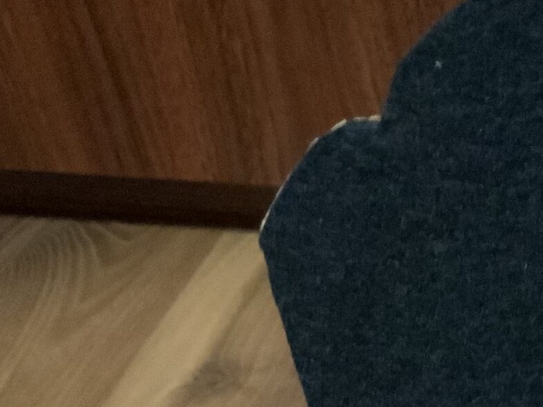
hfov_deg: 19.1
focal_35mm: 94
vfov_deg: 14.9
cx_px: 738
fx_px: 1474
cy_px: 556
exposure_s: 1/16
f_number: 1.8
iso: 640
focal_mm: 3
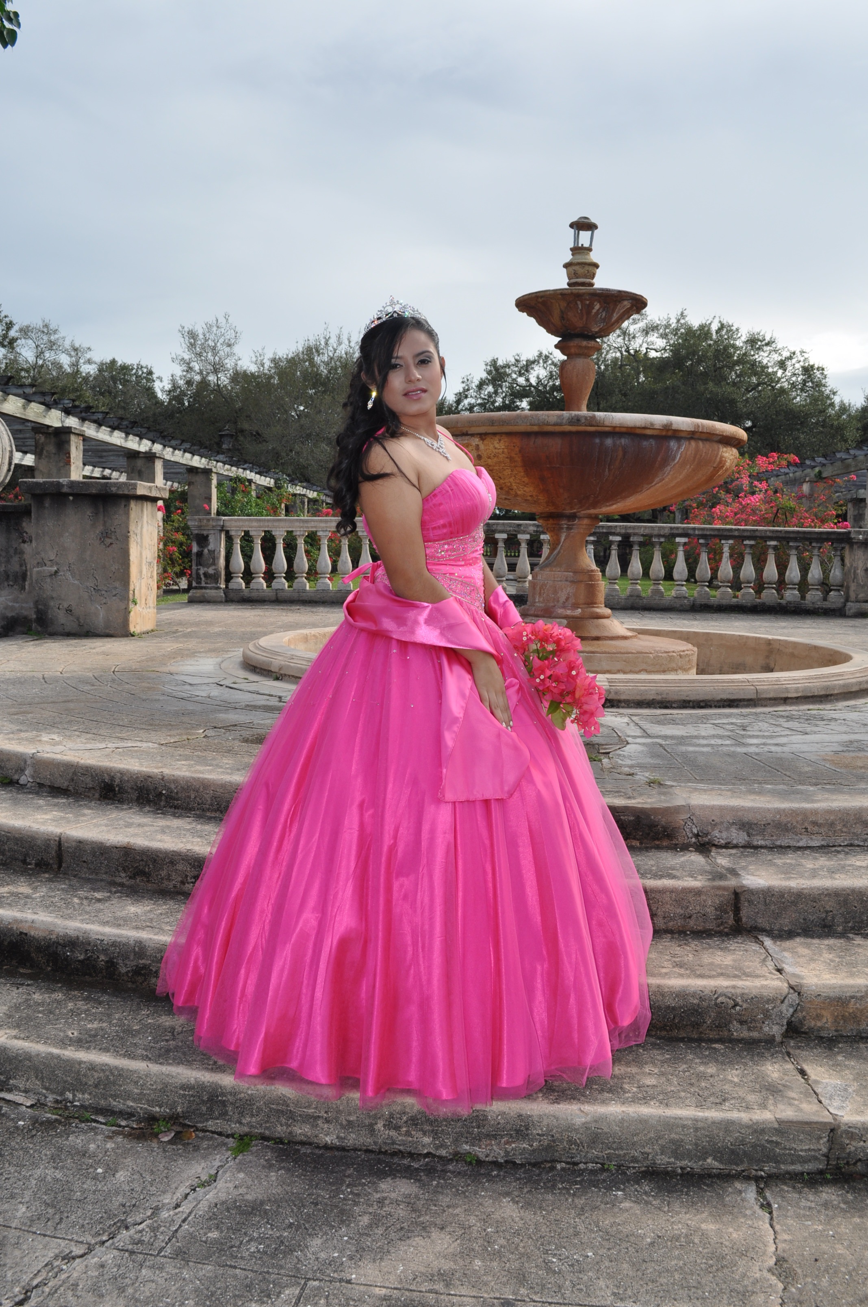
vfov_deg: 57.3
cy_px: 654
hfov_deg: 39.9
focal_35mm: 33
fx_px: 1197
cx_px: 434
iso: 200
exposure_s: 1/200
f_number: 10
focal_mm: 22
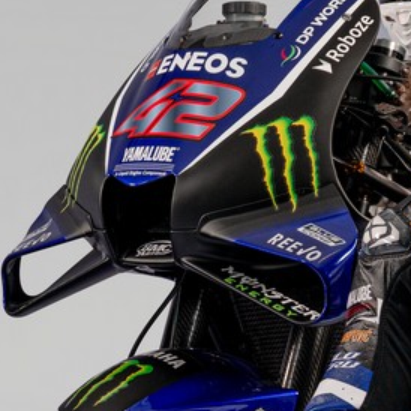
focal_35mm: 241
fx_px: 3237
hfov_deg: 7.2
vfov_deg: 7.3
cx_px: -111
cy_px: 294
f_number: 5.6
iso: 80
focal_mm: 48
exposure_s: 1/200
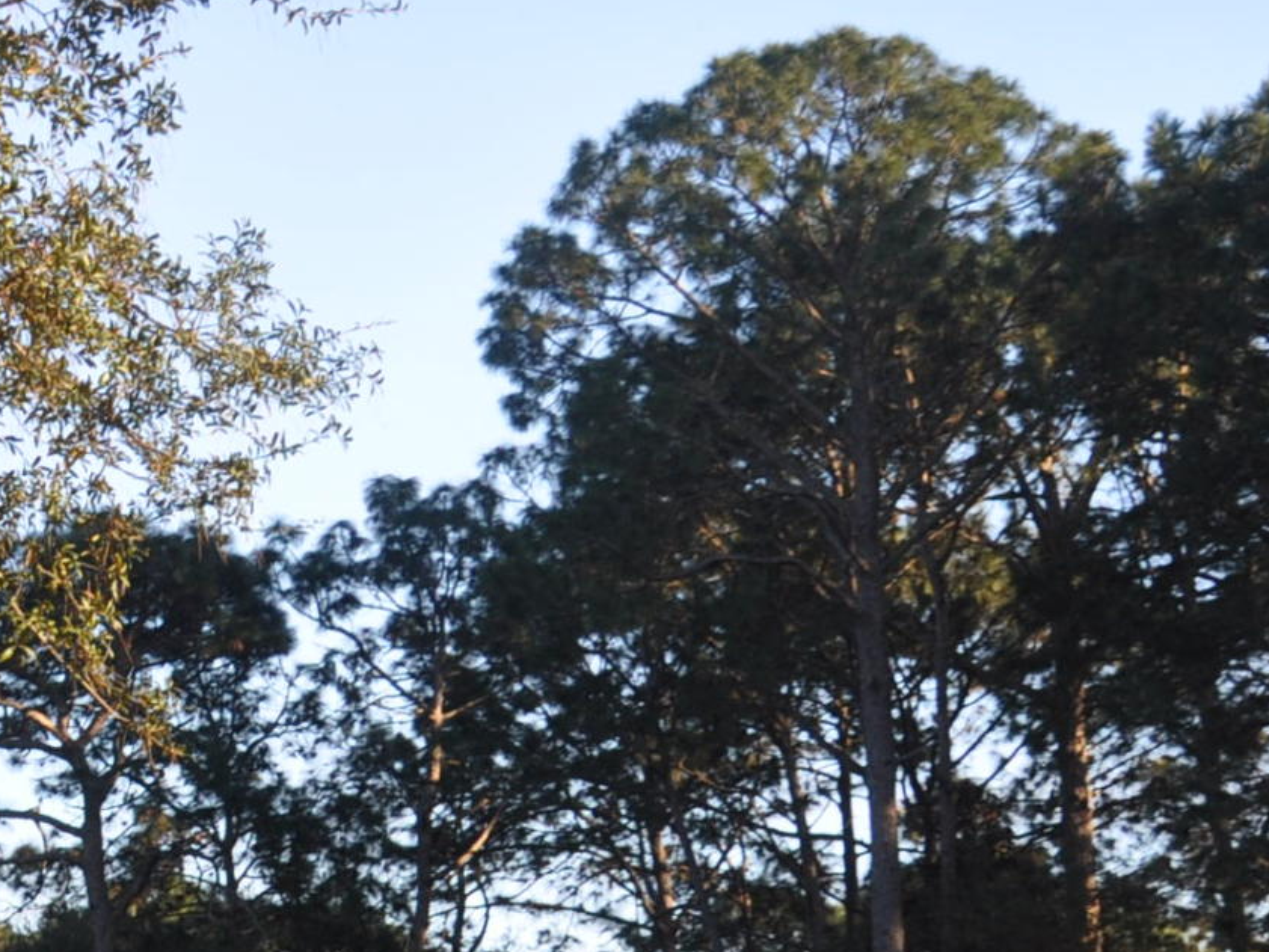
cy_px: 955
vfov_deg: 12.9
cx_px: -352
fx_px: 4143
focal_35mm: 113
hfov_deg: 16.5
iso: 280
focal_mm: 22
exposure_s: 1/125
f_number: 5.6
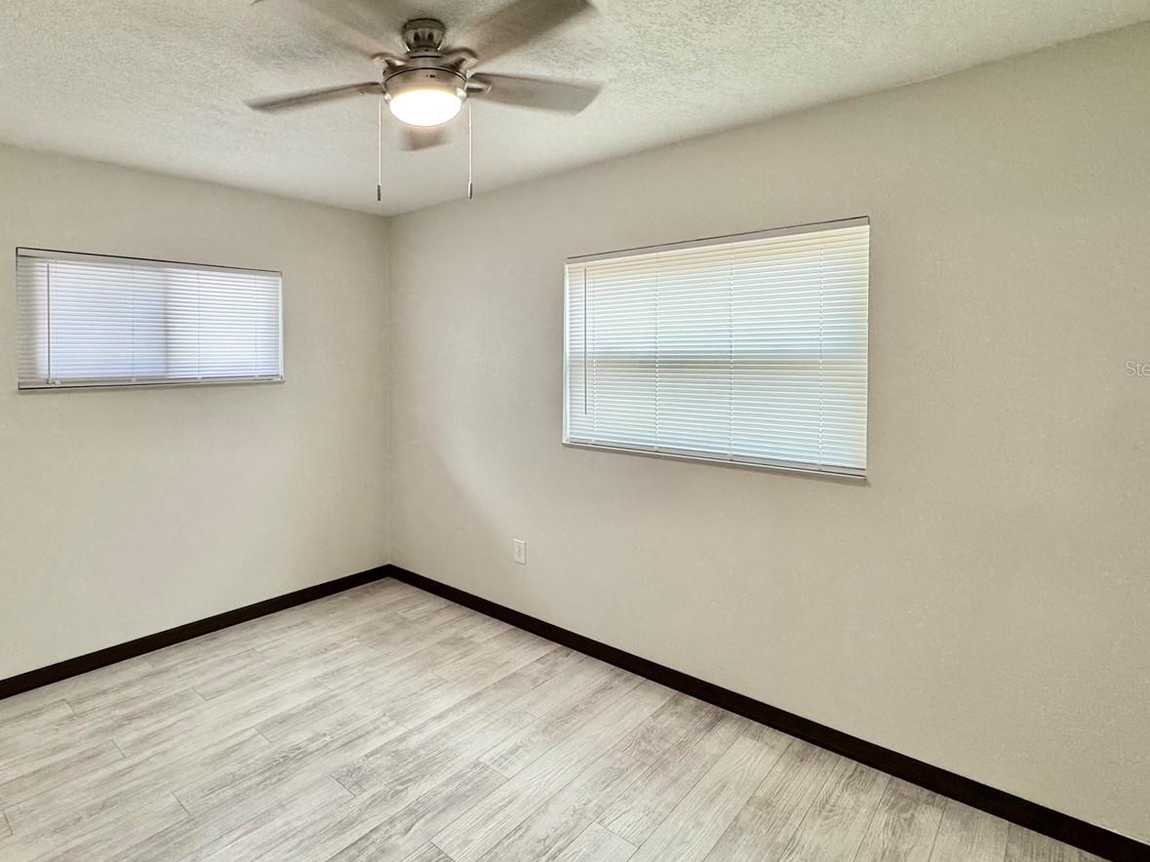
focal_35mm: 19
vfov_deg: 68.3
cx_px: 437
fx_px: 631
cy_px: 368
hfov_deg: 83.2
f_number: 2.2
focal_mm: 2.22
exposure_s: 1/120
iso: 160
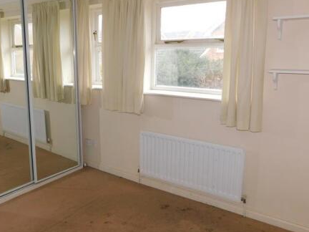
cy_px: 106
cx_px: 134
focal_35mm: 31
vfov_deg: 45.4
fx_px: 277
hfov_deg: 58.1
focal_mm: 4
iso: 200
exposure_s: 1/30
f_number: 3
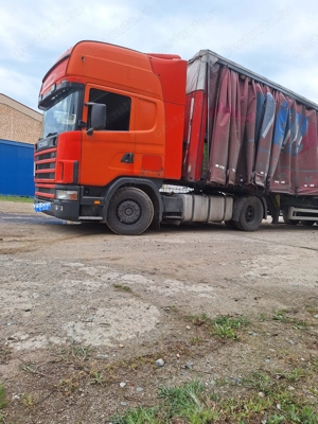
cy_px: 212
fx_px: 282
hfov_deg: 58.9
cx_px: 159
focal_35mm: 23
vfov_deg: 73.9
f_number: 1.8
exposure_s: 1/500
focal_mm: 5.54
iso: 40
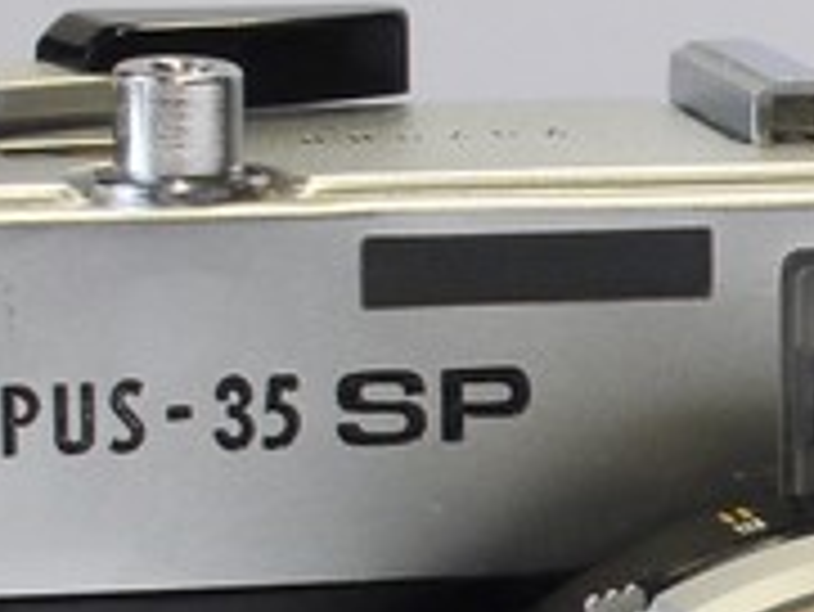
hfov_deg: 4.8
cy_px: 819
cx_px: 1952
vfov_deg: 3.7
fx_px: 9365
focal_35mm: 398
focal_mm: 30
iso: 400
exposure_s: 1/30
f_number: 7.1
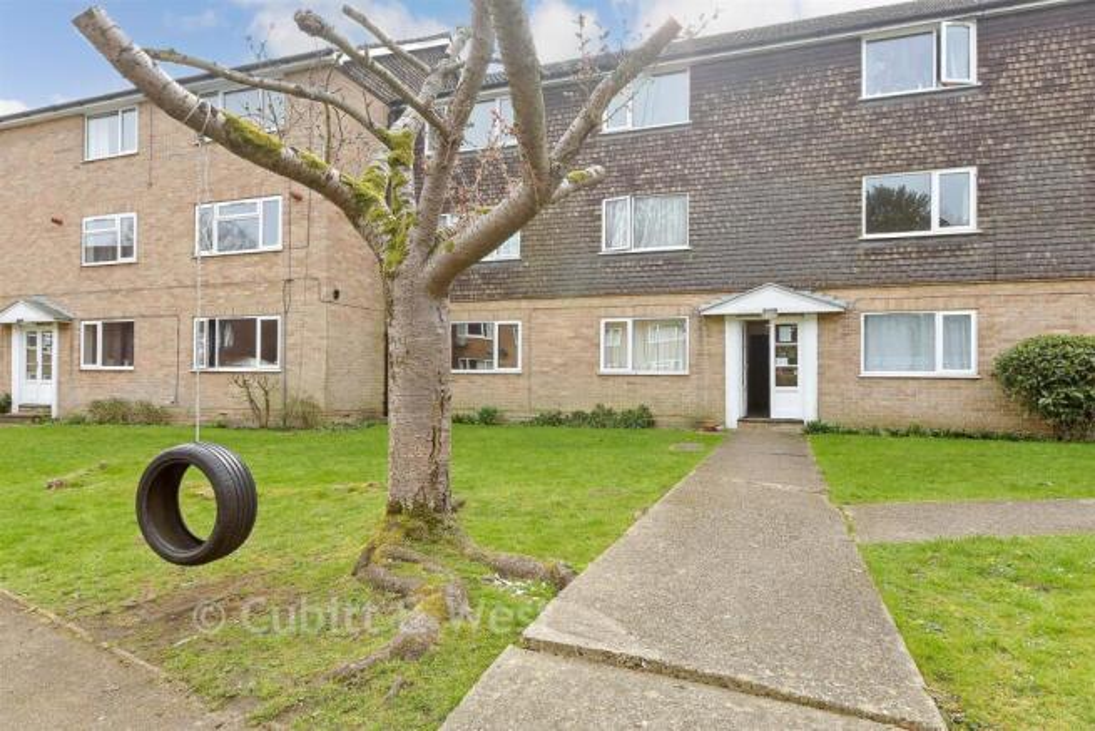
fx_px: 578
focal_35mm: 19
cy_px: 366
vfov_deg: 64.6
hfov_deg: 86.9
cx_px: 548
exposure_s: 1/60
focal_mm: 13
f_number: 8
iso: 160
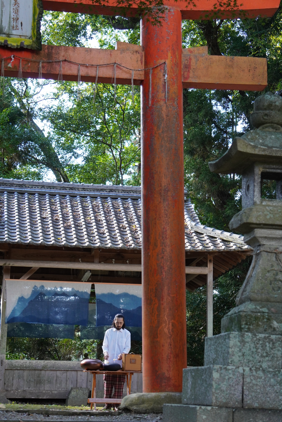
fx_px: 968
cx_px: 141
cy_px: 211
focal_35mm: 82
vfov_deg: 24.6
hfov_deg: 16.6
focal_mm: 55
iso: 1000
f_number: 4.5
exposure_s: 1/160
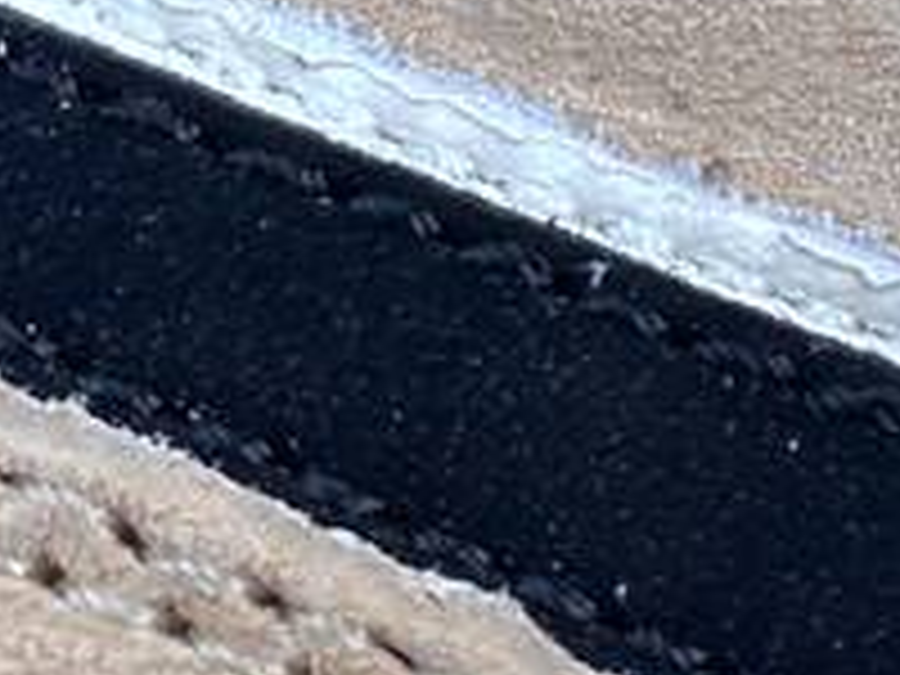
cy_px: -760
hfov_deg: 14.9
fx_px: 3380
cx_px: 932
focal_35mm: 130
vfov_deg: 10.3
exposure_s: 1/100
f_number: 1.8
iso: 50
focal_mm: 4.25
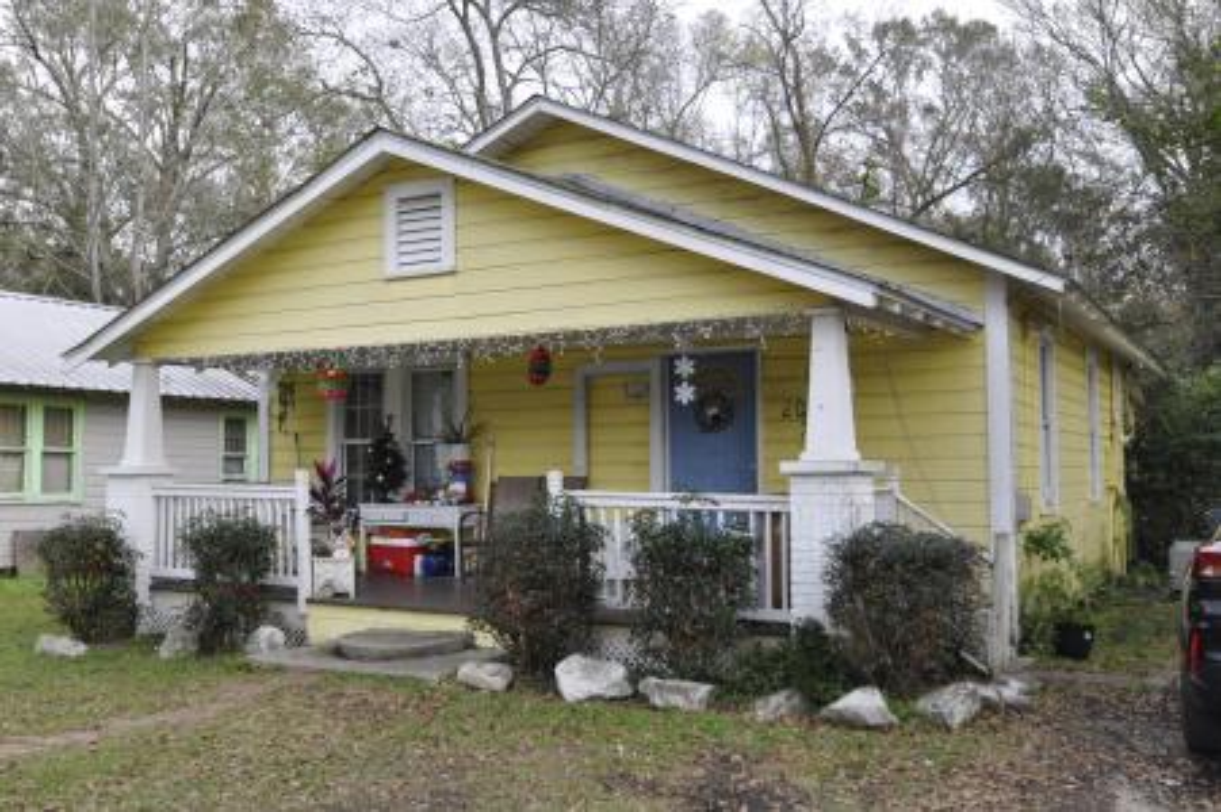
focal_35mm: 36
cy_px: 406
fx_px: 1220
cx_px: 610
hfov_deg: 53.2
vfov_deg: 36.8
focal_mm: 24
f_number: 6.3
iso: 200
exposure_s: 1/160
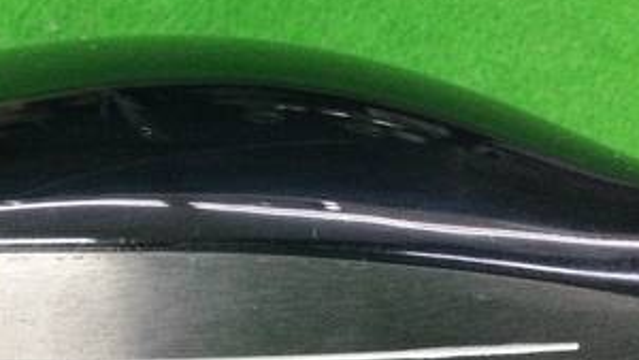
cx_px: 219
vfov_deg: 16.6
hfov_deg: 29.2
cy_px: 292
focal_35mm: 72
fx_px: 1220
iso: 200
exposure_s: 1/30
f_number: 2.4
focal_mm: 3.3
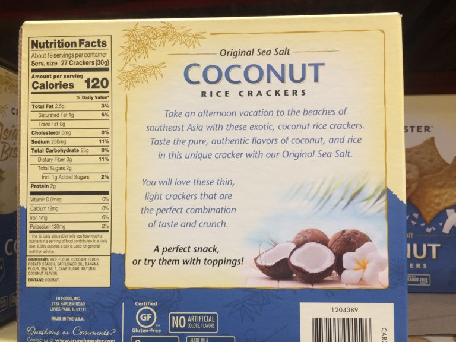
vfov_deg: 48.2
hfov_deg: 61.7
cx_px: 228
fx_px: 382
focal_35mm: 29
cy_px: 171
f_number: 2.2
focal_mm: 4.15
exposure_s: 1/30
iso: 64
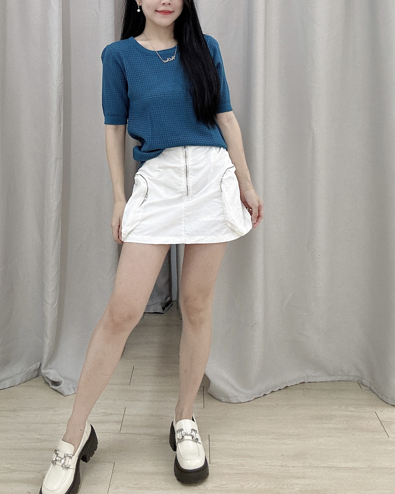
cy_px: 198
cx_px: 165
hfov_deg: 49.8
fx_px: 424
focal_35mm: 29
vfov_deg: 60.0
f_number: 1.9
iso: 100
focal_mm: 2.69
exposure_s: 1/50
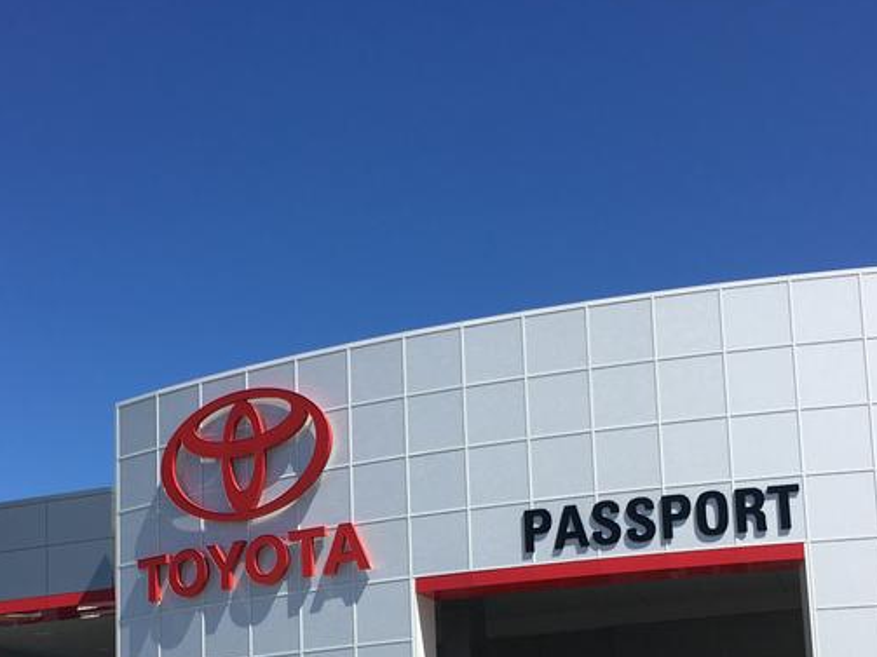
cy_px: 648
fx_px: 1494
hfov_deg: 32.6
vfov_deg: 23.8
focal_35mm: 59
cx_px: 330
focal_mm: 4.15
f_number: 2.2
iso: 25
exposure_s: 1/2331
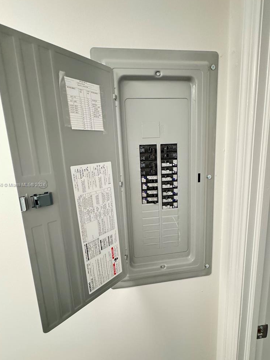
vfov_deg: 91.0
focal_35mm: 17
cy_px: 185
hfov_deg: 74.7
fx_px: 177
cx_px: 142
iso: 500
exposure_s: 1/60
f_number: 2.2
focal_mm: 2.22
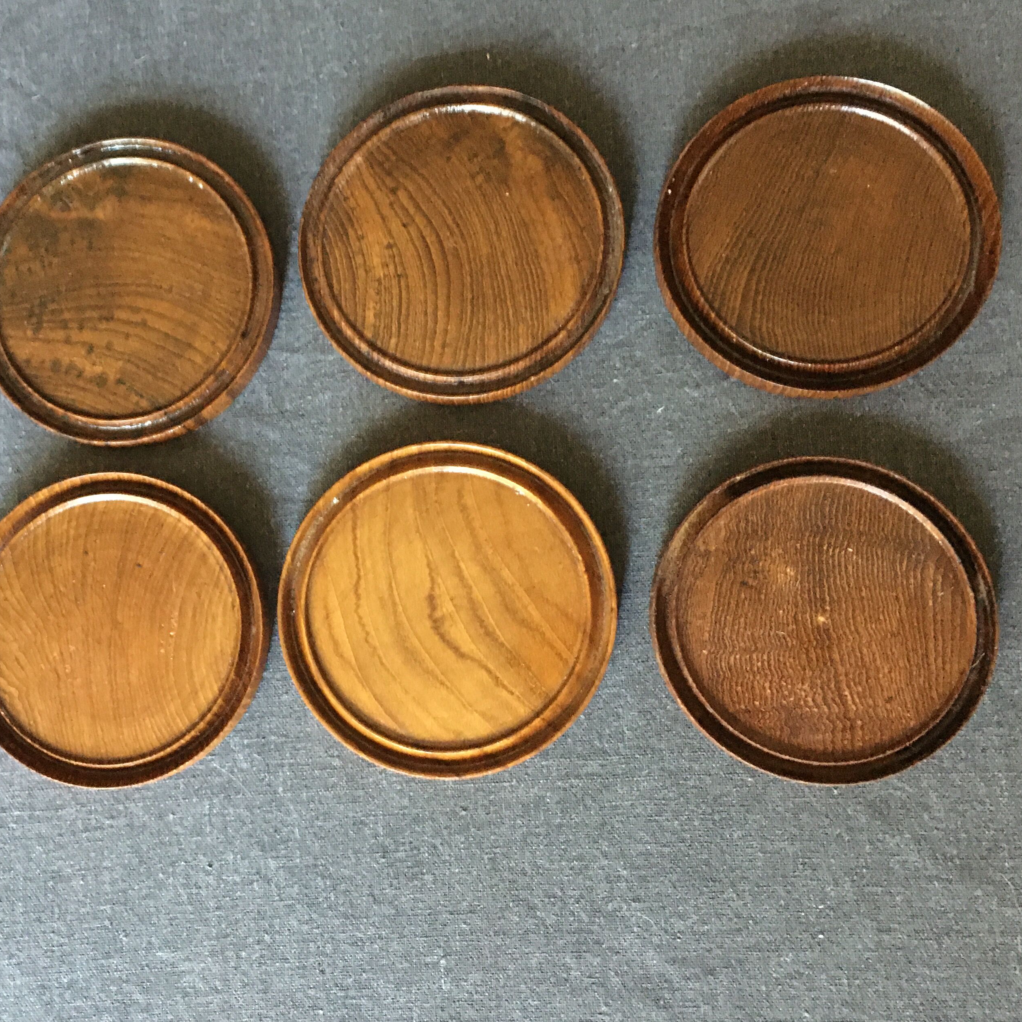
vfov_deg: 40.9
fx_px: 1370
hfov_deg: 40.4
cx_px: 340
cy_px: 470
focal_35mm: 41
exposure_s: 1/17
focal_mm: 4.15
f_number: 2.2
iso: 500
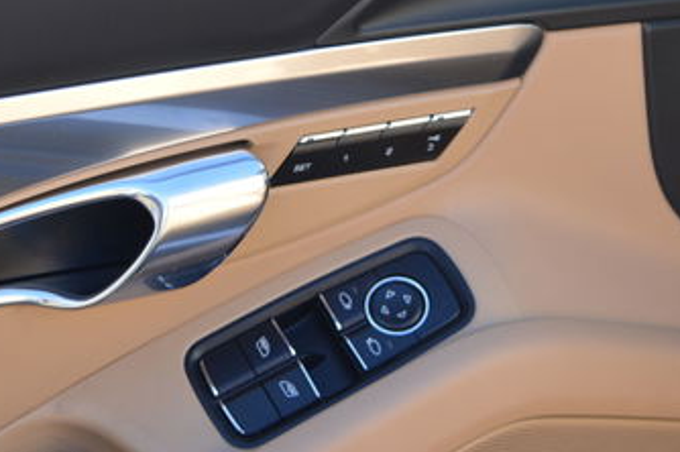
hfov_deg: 15.6
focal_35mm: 131
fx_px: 2472
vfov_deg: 10.4
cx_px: 232
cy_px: 92
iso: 160
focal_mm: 38
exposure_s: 1/125
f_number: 5.6
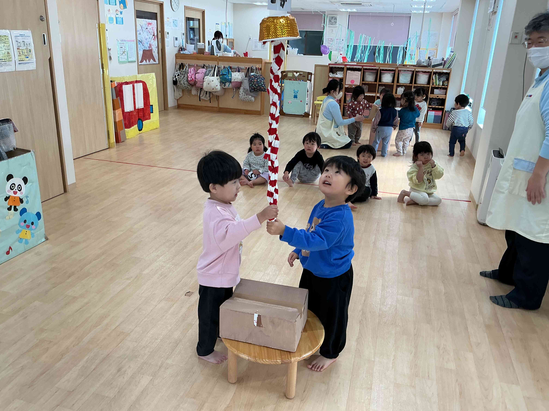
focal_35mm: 29
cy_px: 206
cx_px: 274
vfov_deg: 48.2
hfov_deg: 61.7
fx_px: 460
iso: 32
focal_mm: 3
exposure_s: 1/120
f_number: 1.8
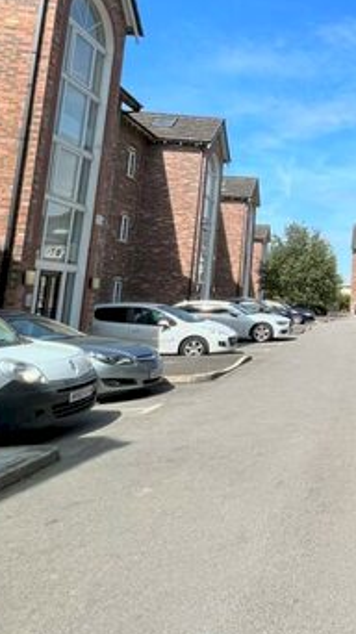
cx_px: 534
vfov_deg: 64.8
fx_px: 487
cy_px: 227
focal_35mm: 29
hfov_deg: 27.6
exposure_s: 1/1815
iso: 32
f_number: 1.8
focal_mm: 1.57
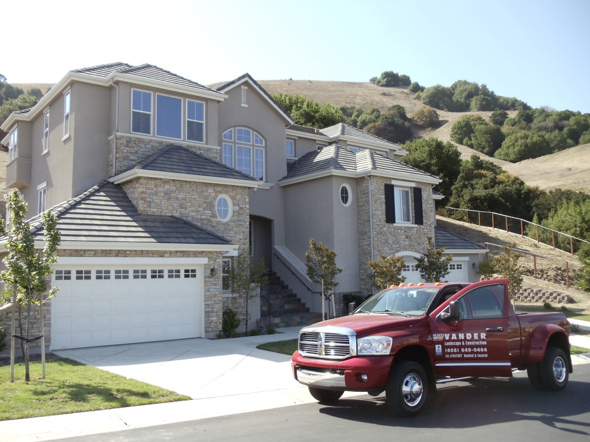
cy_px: 221
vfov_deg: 32.9
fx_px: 750
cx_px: 295
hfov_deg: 42.9
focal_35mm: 44
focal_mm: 6
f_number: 3.5
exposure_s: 1/500
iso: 100
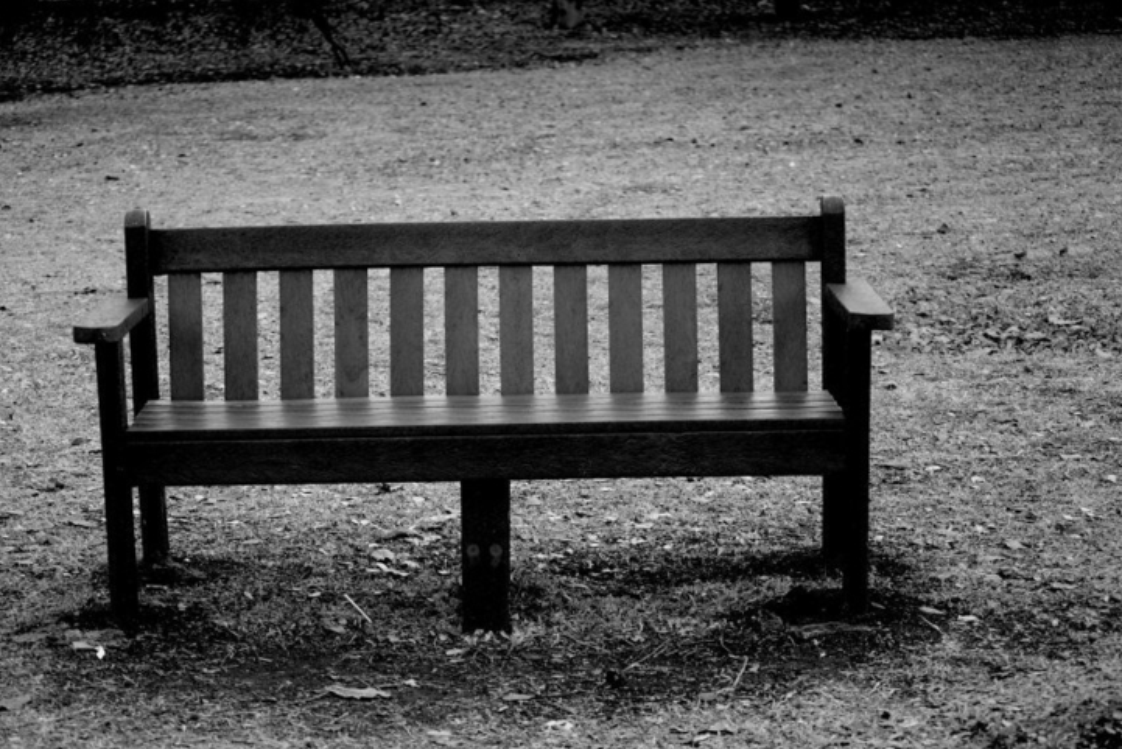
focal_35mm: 100
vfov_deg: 13.7
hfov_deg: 20.4
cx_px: 518
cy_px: 382
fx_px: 3117
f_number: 4.2
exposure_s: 1/125
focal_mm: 60
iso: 280
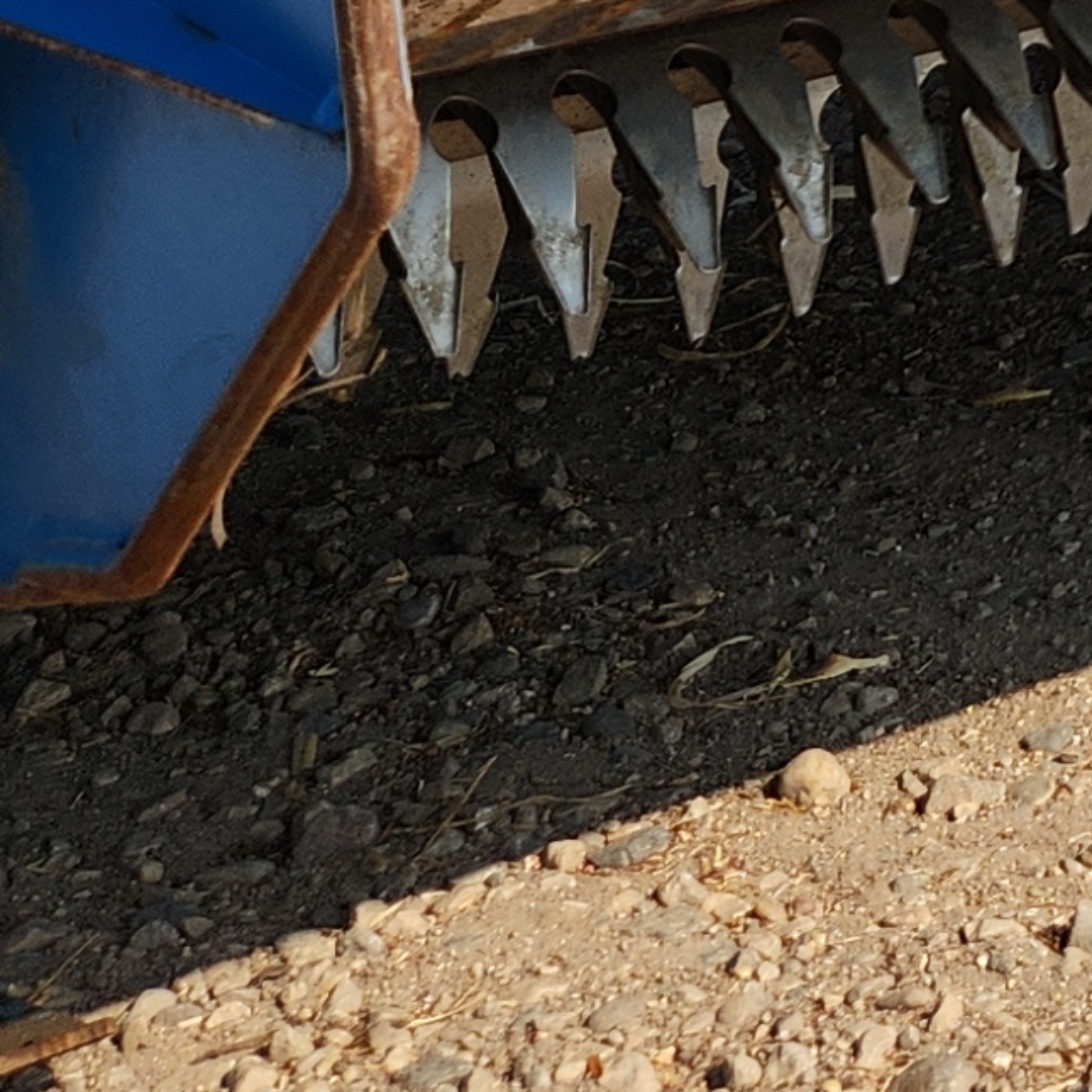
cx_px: 2695
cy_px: -767
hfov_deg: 11.3
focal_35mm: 126
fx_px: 4497
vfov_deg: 12.8
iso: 20
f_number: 1.8
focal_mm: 5.4
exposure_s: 1/1761
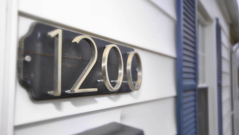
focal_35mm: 32
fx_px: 203
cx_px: 119
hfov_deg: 61.0
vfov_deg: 36.7
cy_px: 70
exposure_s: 1/100
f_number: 5.6
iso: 200
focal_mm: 20
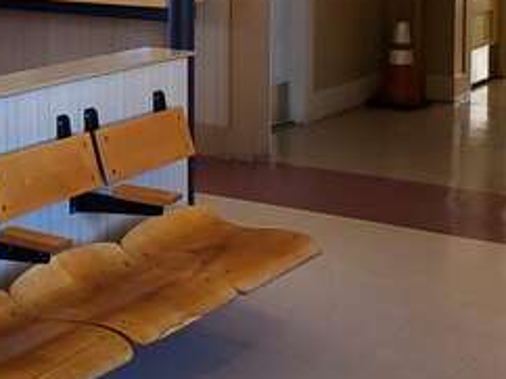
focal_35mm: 86
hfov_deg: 22.2
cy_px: -23
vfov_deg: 16.7
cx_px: 42
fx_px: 1256
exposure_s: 1/120
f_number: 2.4
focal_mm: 4.3
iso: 125
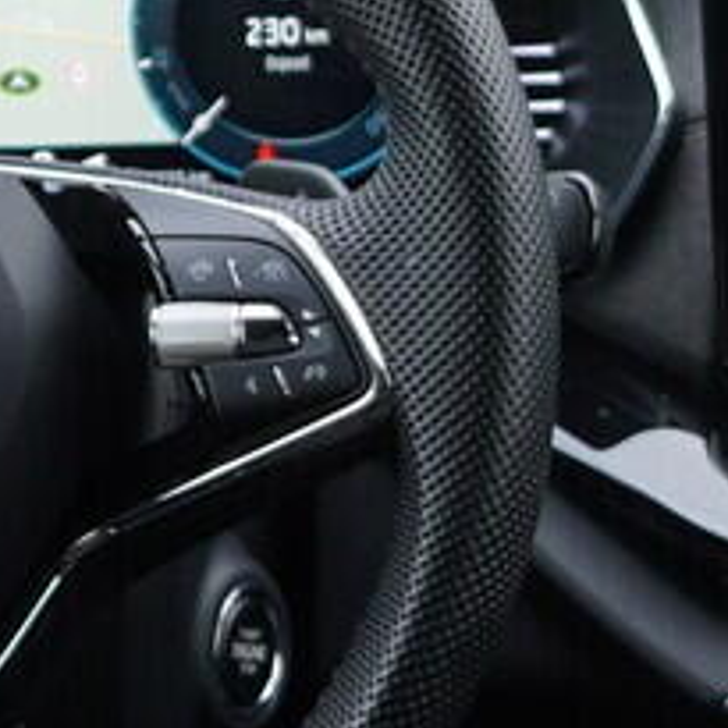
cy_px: 451
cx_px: 1275
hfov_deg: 7.9
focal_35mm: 215
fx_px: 5116
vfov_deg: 8.1
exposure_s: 1/40
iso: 160
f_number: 2.8
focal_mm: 24
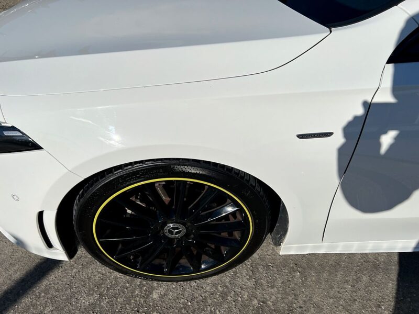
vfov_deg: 53.1
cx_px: 210
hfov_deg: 67.3
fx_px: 315
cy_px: 157
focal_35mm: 26
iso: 50
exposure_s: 1/16393
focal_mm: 5.7
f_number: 1.5
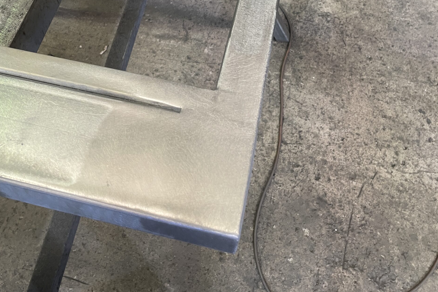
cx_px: 223
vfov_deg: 32.9
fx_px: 450
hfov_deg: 51.9
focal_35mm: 37
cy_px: -3
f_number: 1.6
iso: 64
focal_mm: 4.2
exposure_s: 1/50
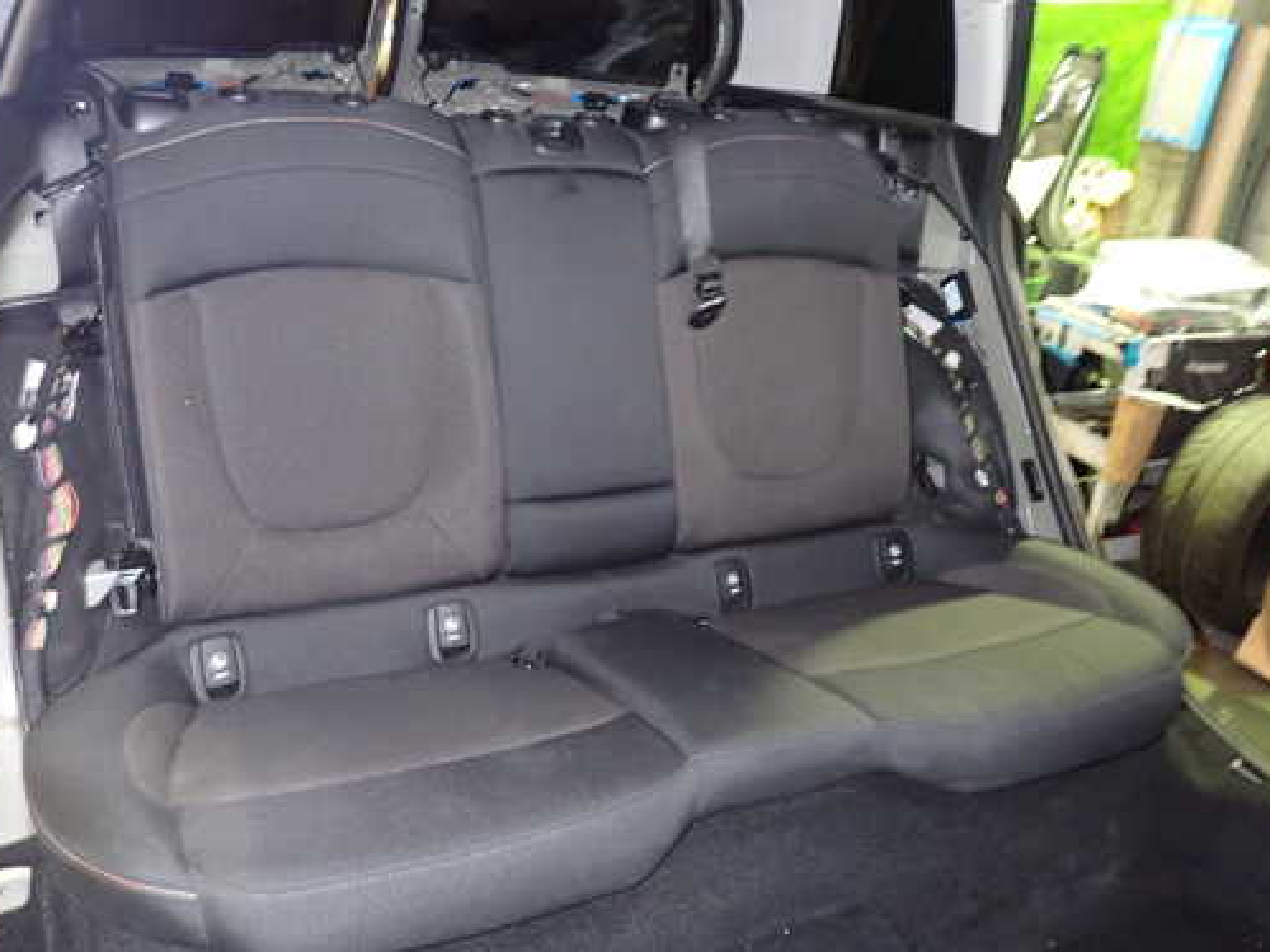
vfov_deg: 46.8
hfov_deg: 59.9
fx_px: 1101
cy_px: 490
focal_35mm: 30
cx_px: 602
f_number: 2
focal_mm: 4.5
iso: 800
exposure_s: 1/30
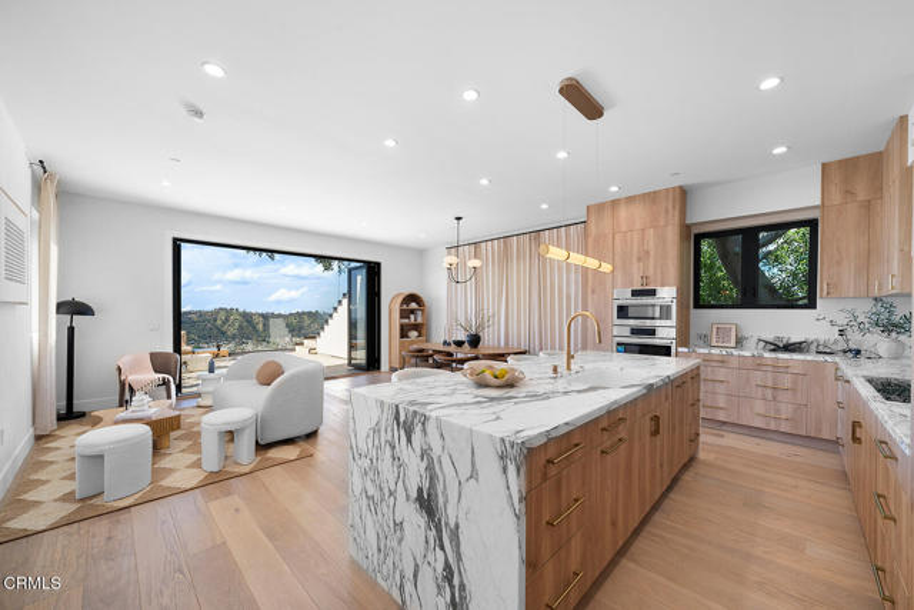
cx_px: 457
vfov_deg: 81.2
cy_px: 305
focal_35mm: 14
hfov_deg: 104.2
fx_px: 356
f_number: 9
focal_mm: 14
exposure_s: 1/50
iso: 320
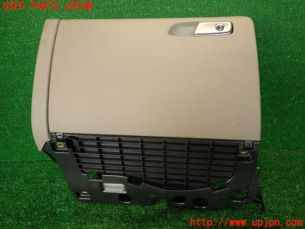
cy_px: 114
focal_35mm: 25
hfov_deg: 69.4
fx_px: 220
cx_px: 152
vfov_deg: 54.9
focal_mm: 4.5
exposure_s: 1/60
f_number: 2
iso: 125
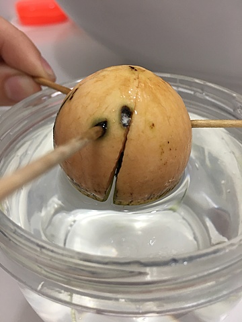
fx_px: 270
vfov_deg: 61.7
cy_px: 161
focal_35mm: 29
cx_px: 121
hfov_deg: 48.2
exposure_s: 1/30
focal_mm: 4.15
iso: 64
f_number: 2.2
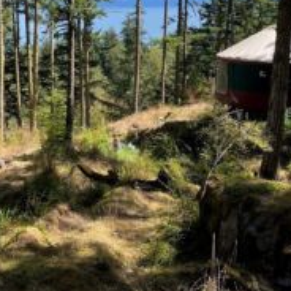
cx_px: 84
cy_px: 62
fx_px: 476
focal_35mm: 50
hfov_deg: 33.5
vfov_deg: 33.1
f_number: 1.6
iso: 50
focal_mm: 5.1
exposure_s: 1/1046
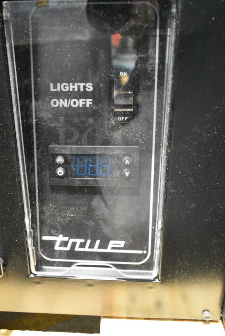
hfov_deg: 37.8
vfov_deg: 54.1
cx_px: 91
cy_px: 140
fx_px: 327
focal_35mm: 35
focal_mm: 18
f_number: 3.5
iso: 6400
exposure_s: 1/50
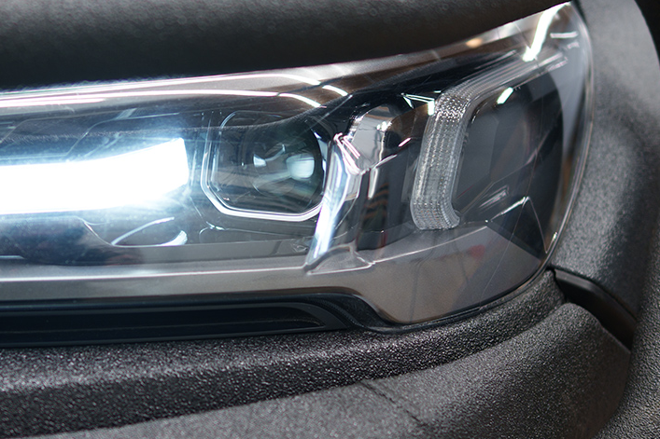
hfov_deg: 35.7
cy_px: 172
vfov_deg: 24.6
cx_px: 194
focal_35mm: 55
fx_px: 1008
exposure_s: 1/60
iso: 160
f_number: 1.4
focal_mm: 24
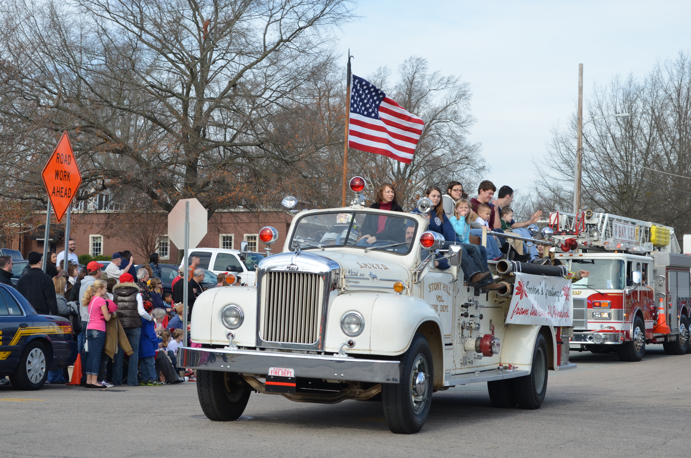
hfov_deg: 24.7
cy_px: 229
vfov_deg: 16.5
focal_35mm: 82
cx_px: 346
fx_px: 1580
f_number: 8
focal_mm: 55
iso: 180
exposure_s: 1/250
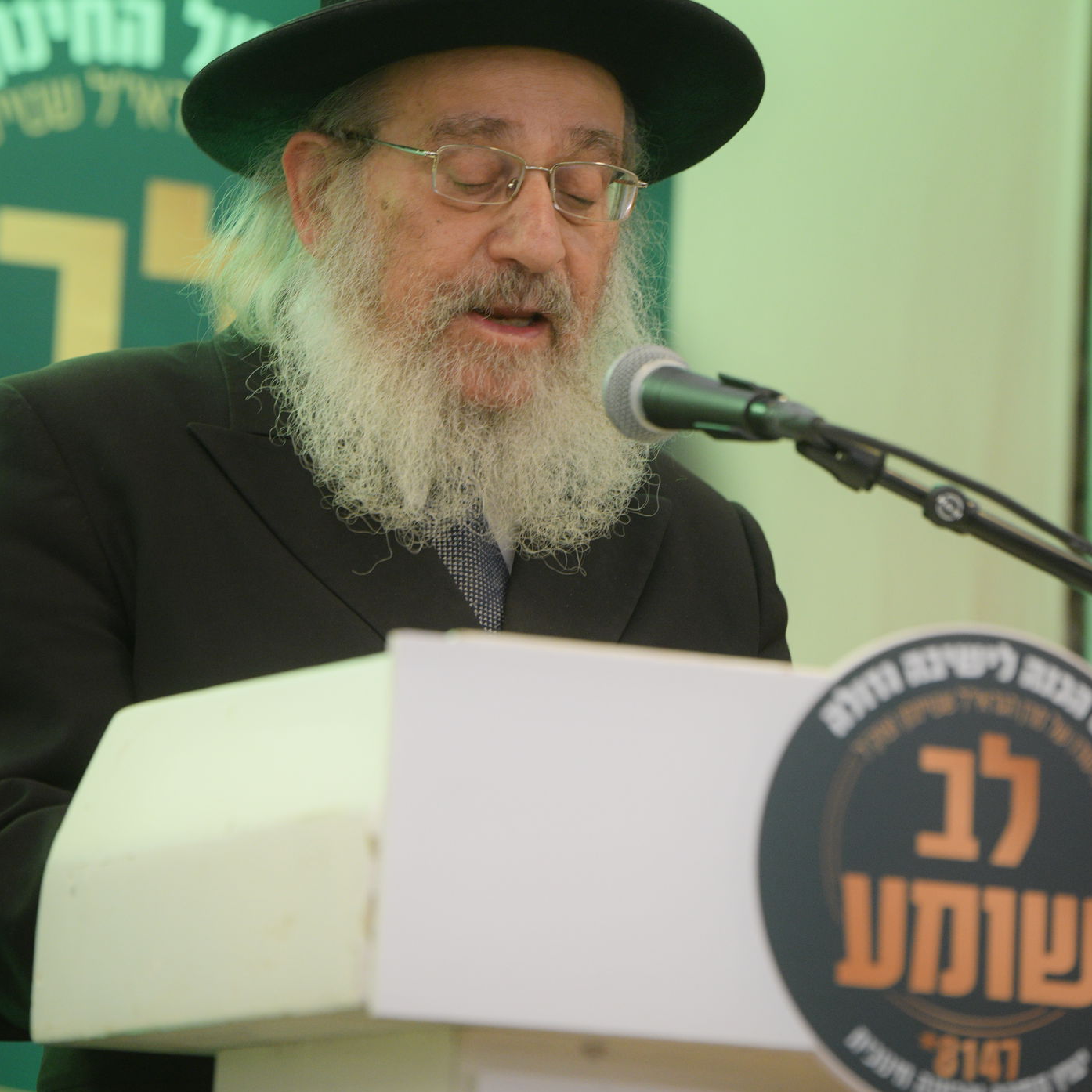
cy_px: 284
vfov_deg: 6.8
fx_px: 9137
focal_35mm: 256
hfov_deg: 6.8
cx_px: 547
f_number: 5
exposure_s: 1/160
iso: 1600
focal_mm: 200
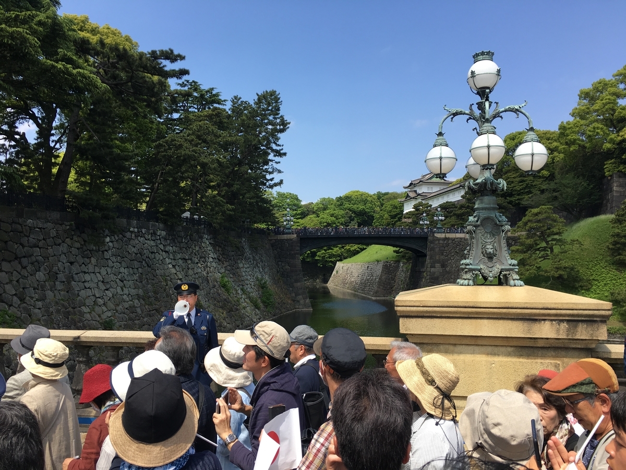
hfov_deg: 61.7
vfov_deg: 48.2
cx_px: 313
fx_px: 524
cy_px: 235
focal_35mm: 29
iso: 25
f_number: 2.2
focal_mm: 4.15
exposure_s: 1/1026
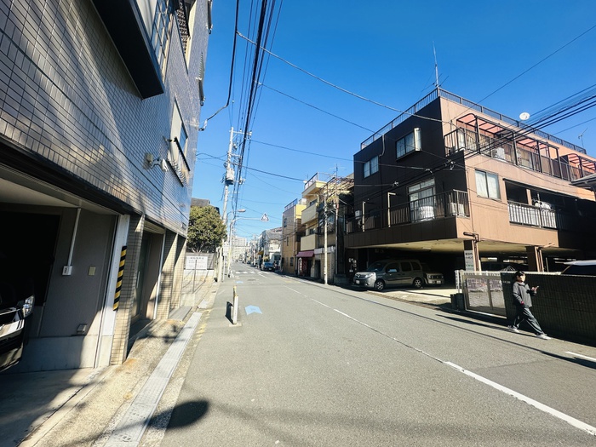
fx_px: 241
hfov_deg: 102.1
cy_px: 224
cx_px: 298
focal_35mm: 14
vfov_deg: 85.7
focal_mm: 2.22
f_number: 2.2
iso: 40
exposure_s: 1/1261
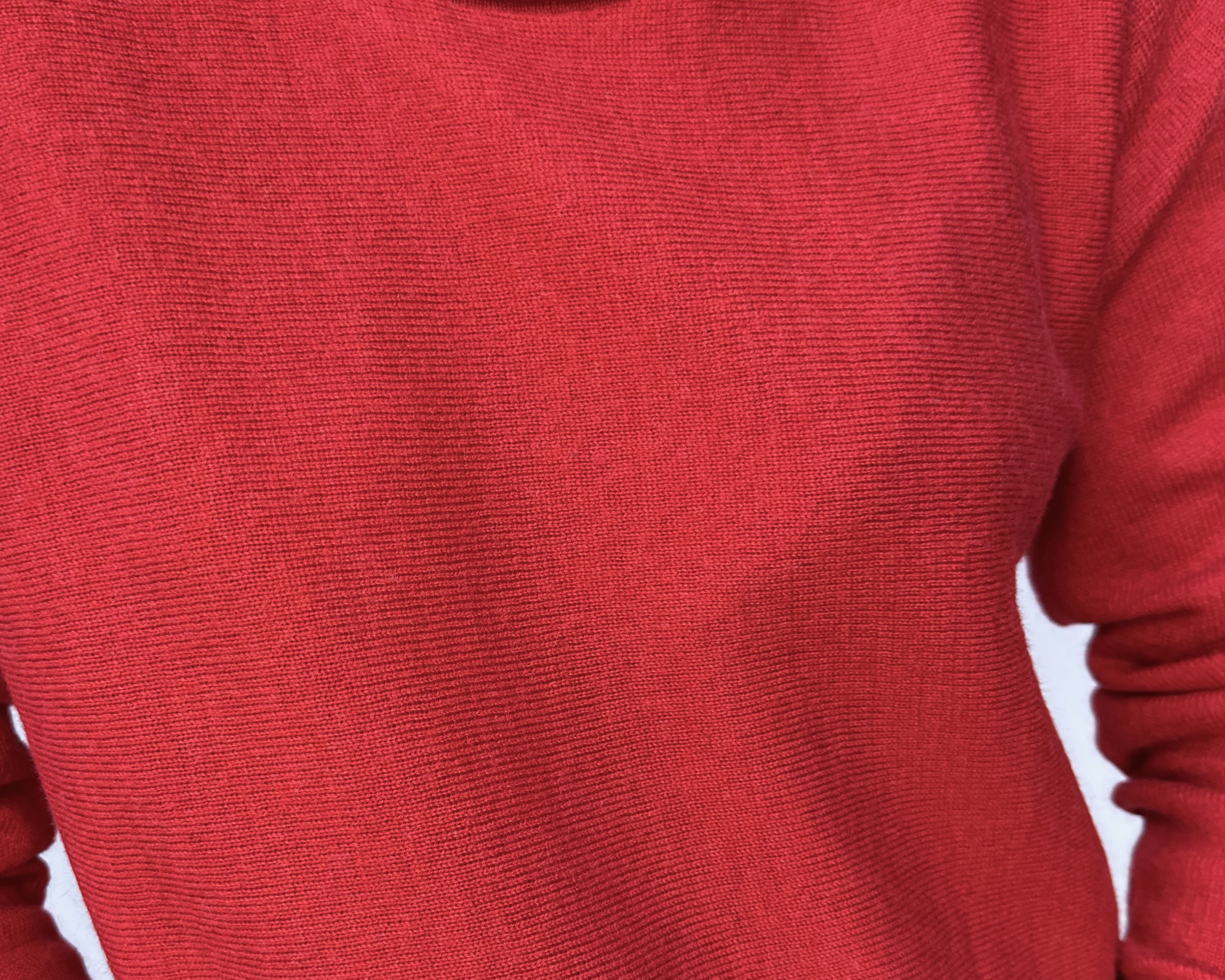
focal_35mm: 40
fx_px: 1450
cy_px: 590
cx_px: 458
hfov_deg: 45.4
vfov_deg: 37.2
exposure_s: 1/144
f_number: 1.78
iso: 80
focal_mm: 6.86
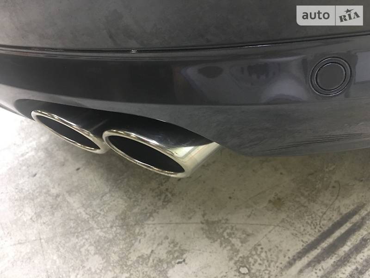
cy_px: 139
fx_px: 310
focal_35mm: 29
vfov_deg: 48.2
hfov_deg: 61.7
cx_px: 185
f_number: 2.2
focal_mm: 4.2
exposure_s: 1/8
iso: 125
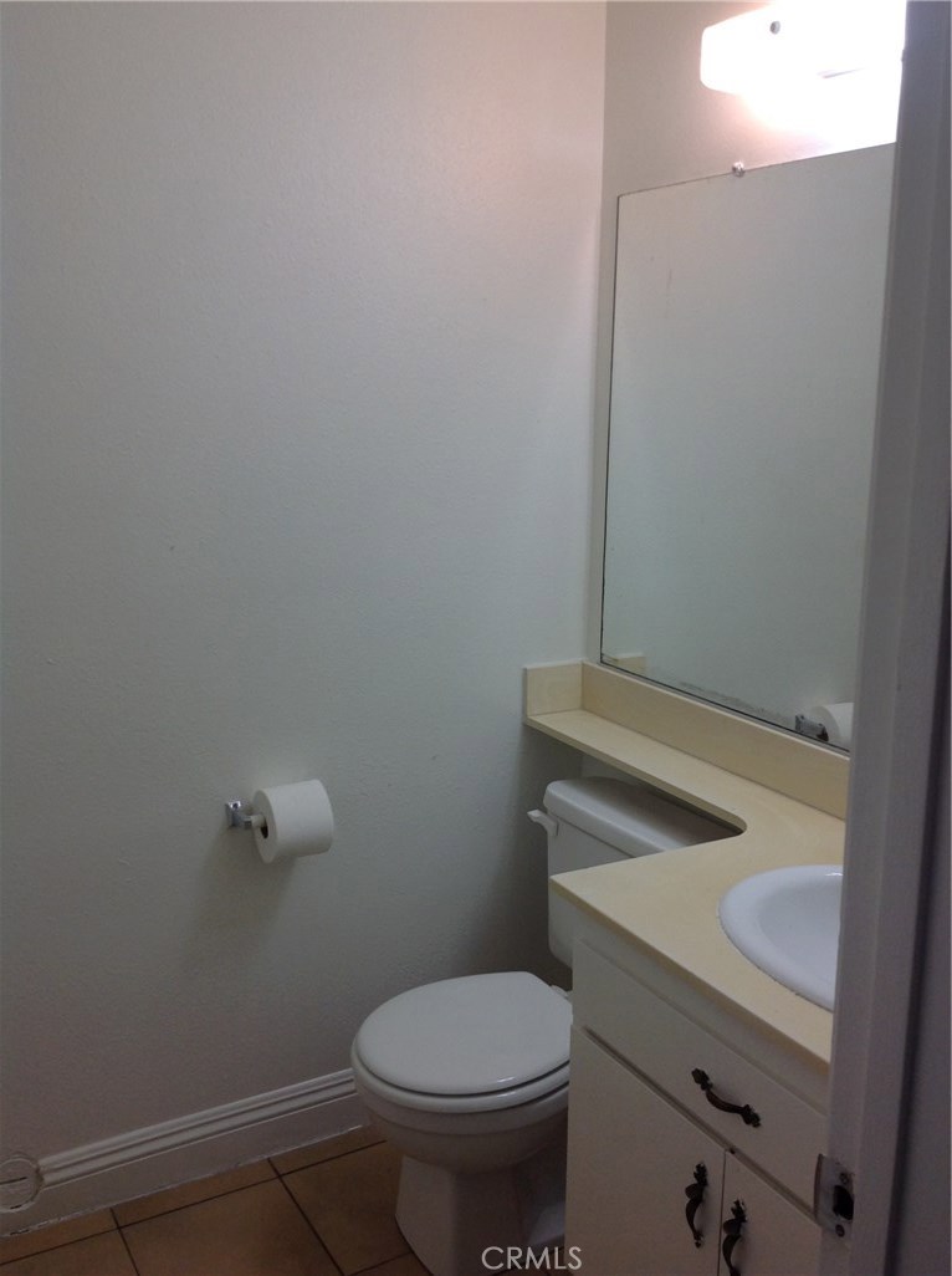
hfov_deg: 40.6
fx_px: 1287
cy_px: 638
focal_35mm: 35
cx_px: 476
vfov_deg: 52.7
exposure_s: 1/120
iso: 50
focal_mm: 4.28
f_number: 2.4
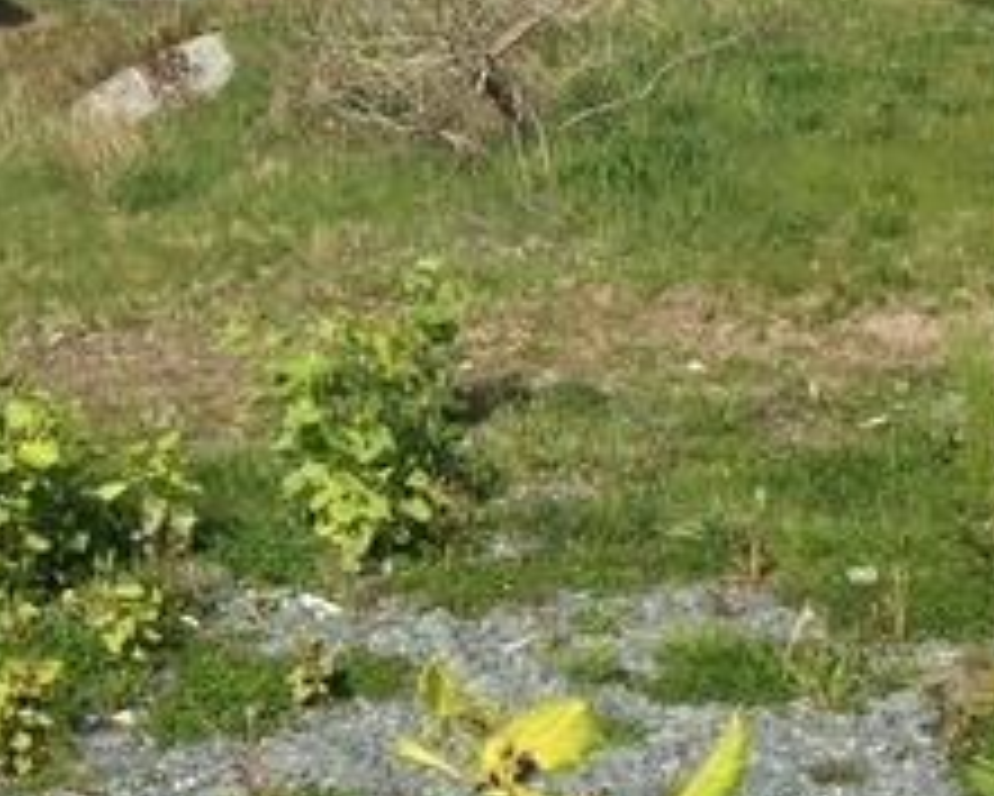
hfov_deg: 22.6
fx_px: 2413
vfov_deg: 18.2
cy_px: -4
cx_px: 54
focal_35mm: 82
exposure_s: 1/1799
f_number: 2.2
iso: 32
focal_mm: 4.15
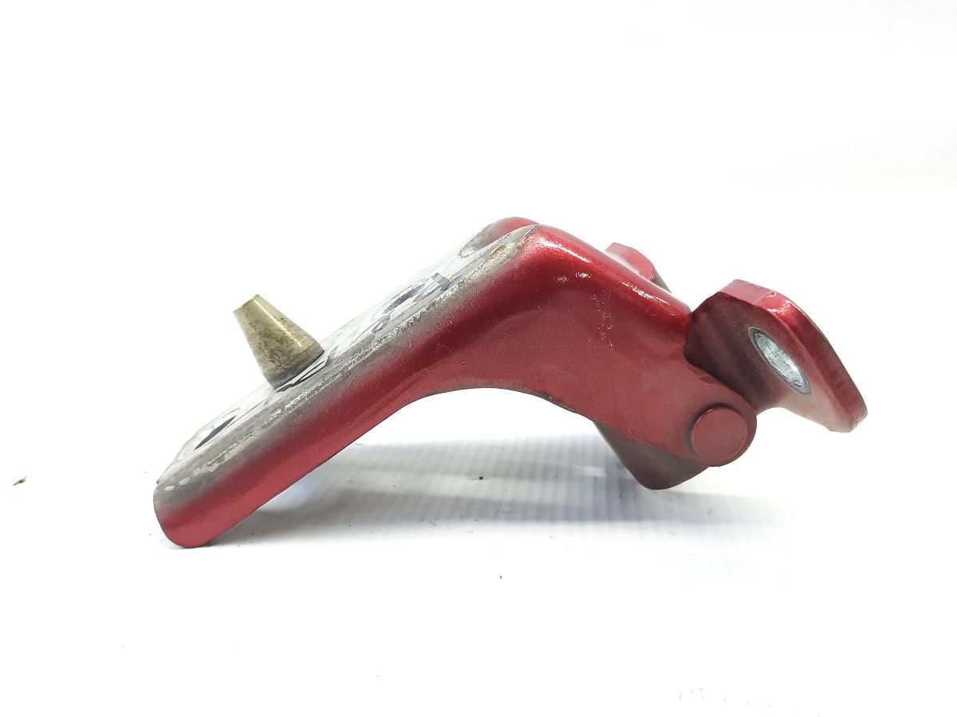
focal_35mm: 25
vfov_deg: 54.9
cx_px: 478
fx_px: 691
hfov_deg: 69.4
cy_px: 358
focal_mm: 4.6
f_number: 2
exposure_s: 1/50
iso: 160
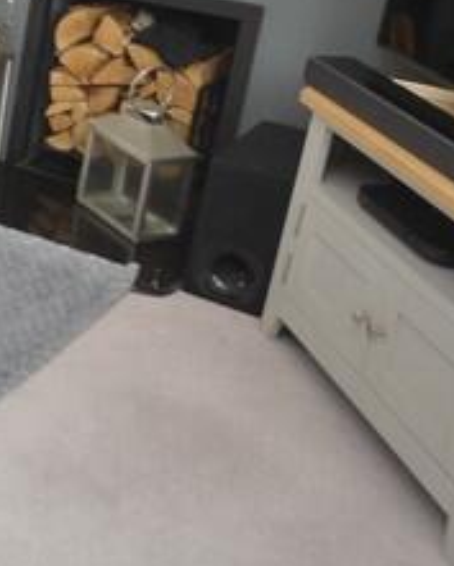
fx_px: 1091
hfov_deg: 17.6
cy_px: 92
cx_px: -423
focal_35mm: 65
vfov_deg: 28.3
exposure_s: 1/60
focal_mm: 10
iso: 200
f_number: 4
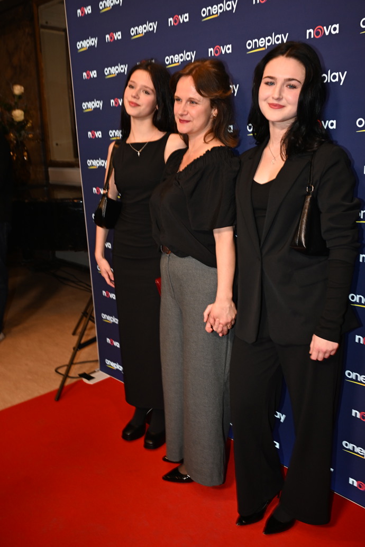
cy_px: 274
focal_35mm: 34
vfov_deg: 55.8
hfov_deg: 38.9
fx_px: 517
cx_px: 182
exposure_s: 1/160
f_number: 4.5
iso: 1000
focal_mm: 34
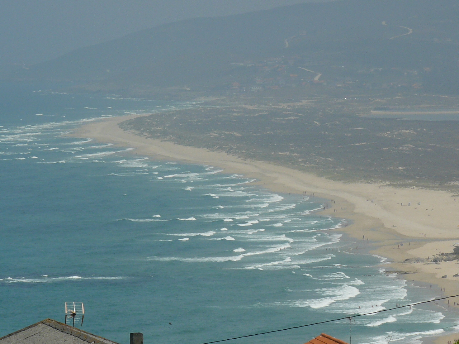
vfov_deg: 5.2
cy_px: 172
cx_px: 230
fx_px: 3779
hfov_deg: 7.0
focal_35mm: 285
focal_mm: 31.6
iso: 100
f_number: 8
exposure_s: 1/400
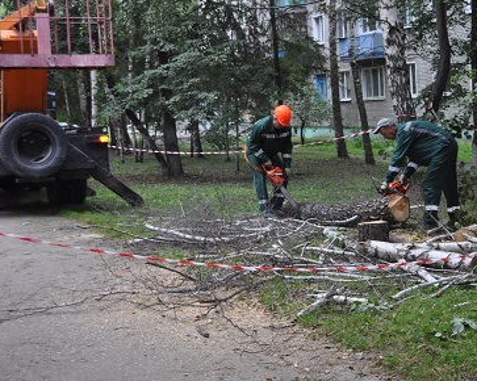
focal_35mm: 58
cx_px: 342
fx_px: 818
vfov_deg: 26.2
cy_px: 189
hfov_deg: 32.1
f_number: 4.2
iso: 500
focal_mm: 26
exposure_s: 1/60
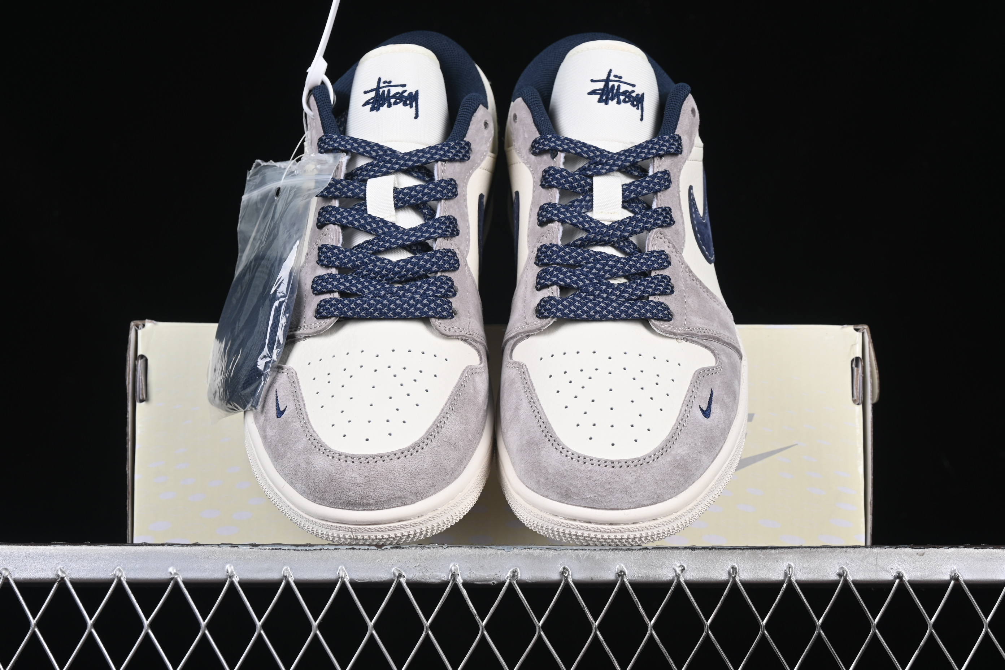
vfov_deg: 18.2
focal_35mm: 75
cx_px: 502
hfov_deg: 27.0
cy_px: 335
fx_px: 2094
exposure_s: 1/80
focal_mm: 50
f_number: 8
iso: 160
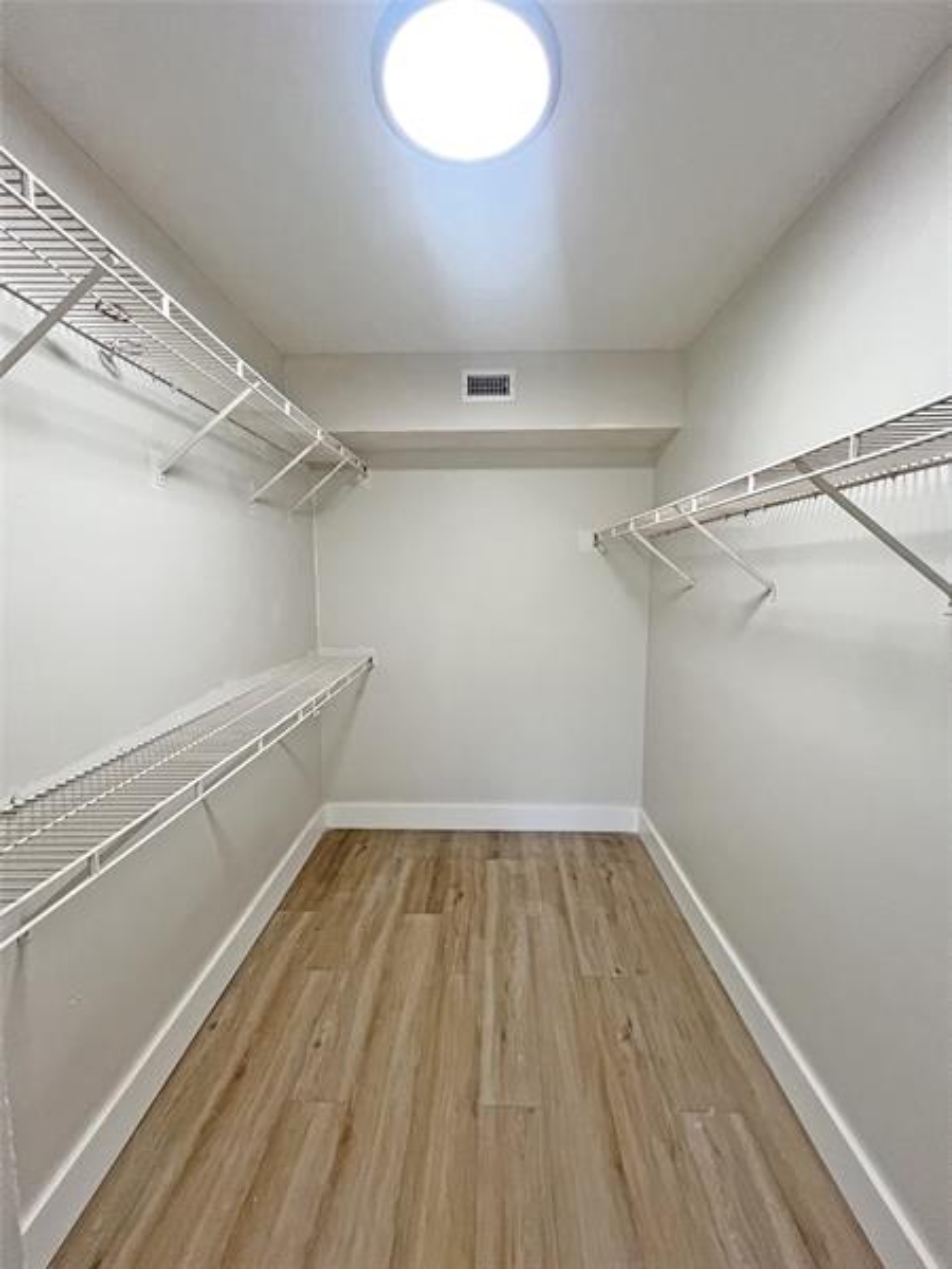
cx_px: 476
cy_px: 634
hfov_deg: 89.9
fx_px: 477
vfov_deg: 106.2
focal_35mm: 13
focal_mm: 1.57
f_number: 1.8
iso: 200
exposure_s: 1/120
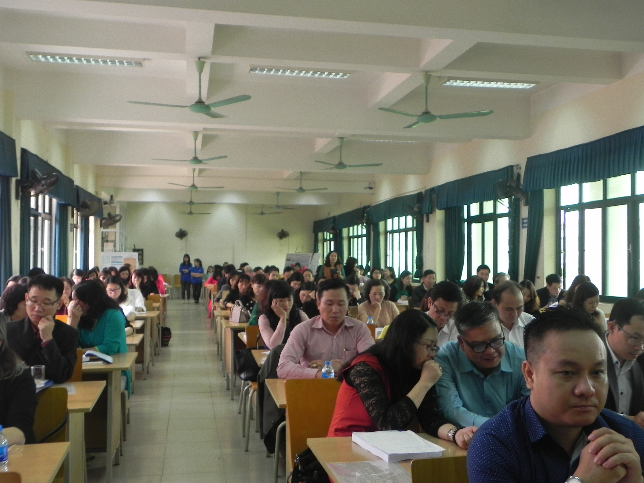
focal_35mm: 37
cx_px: 322
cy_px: 242
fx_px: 688
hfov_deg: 50.1
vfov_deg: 38.7
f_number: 3.2
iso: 160
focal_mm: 6.6
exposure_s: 1/32.5
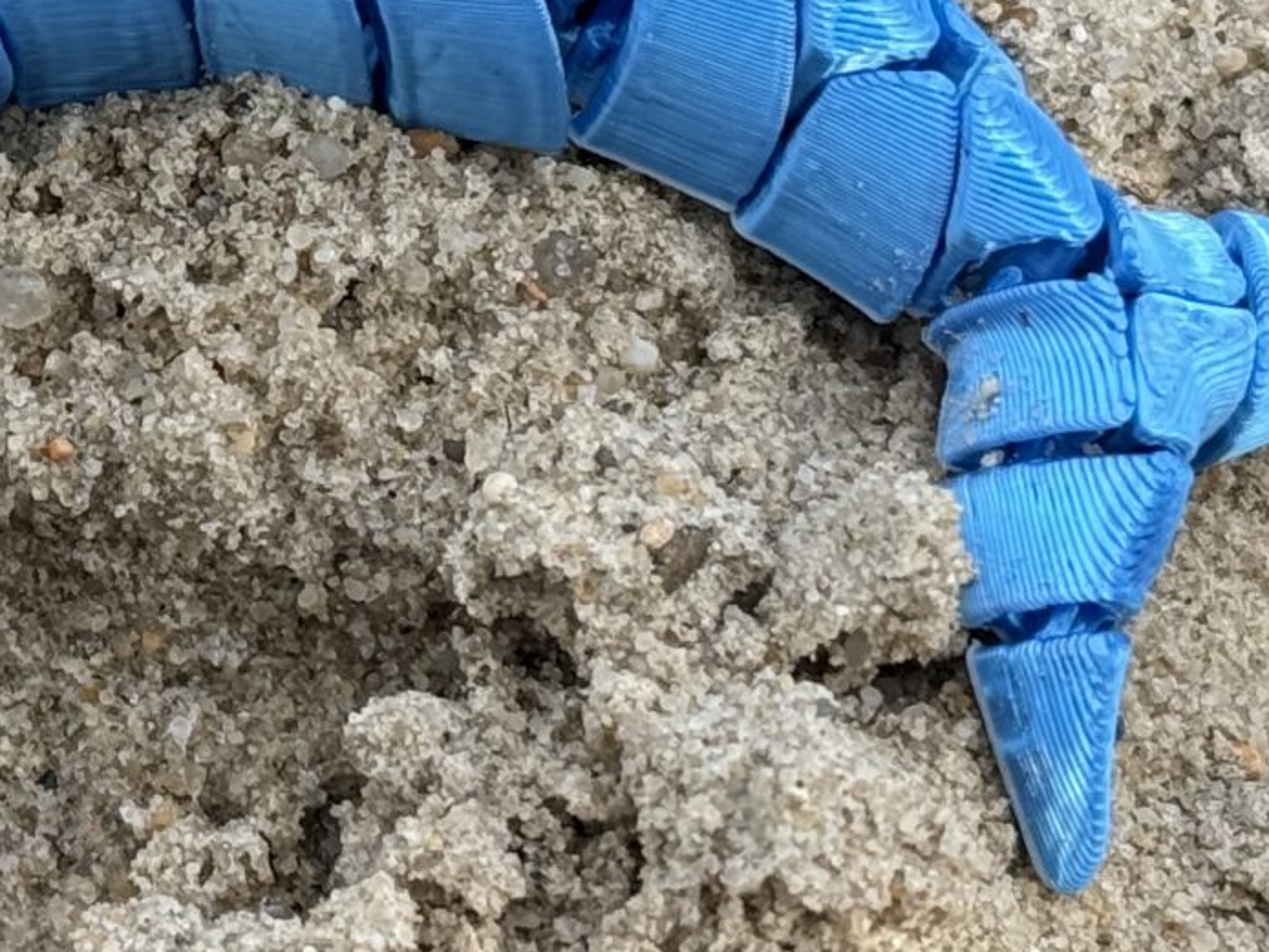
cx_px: 71
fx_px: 6491
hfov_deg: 11.1
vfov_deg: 8.4
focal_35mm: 177
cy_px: 35
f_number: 1.78
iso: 80
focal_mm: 6.76
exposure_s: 1/1264
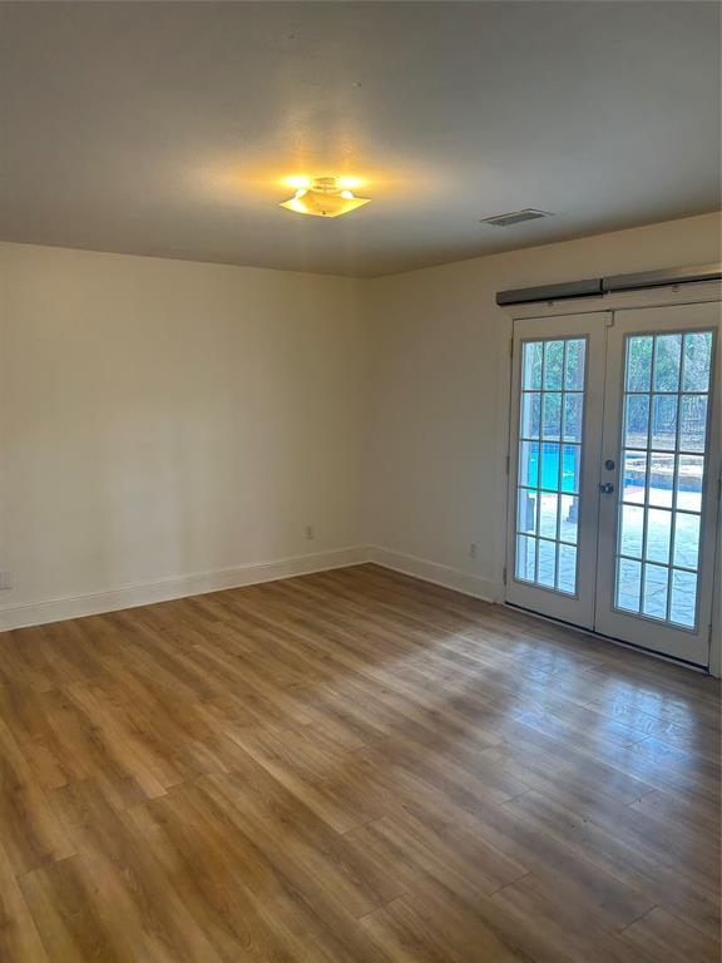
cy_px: 482
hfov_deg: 53.1
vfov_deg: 67.3
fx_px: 723
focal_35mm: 26
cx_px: 361
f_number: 1.5
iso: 80
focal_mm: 5.7
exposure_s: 1/120
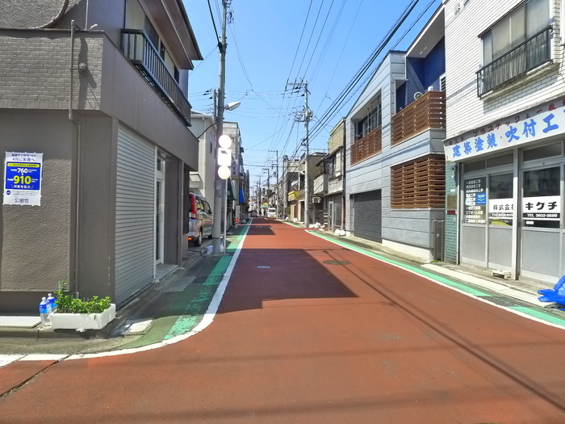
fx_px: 392
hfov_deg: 71.6
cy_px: 212
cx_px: 282
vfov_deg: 56.8
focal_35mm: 24
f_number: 4
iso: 400
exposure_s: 1/500
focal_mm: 5.1
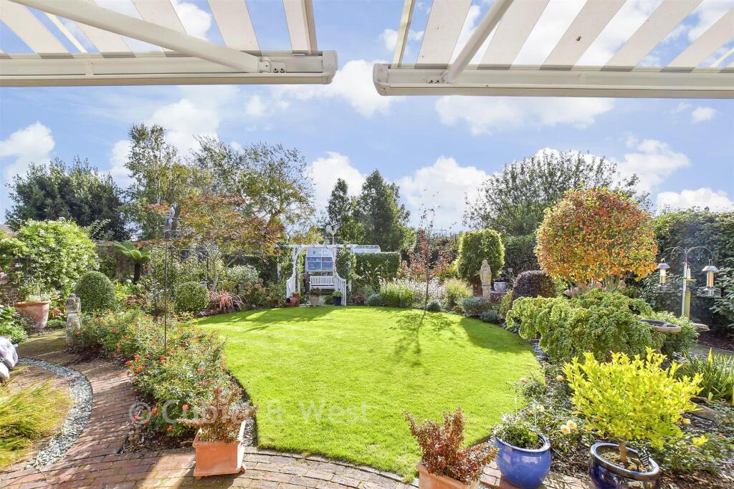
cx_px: 367
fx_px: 306
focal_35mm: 15
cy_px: 244
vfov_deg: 77.3
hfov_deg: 100.4
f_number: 9
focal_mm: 10
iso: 500
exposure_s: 1/500
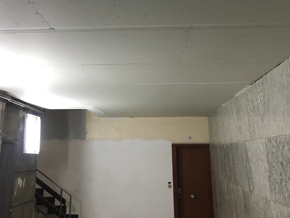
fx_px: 394
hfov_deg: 40.4
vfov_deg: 29.9
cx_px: 133
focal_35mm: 47
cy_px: 35
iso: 200
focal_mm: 4.15
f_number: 2.2
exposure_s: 1/33
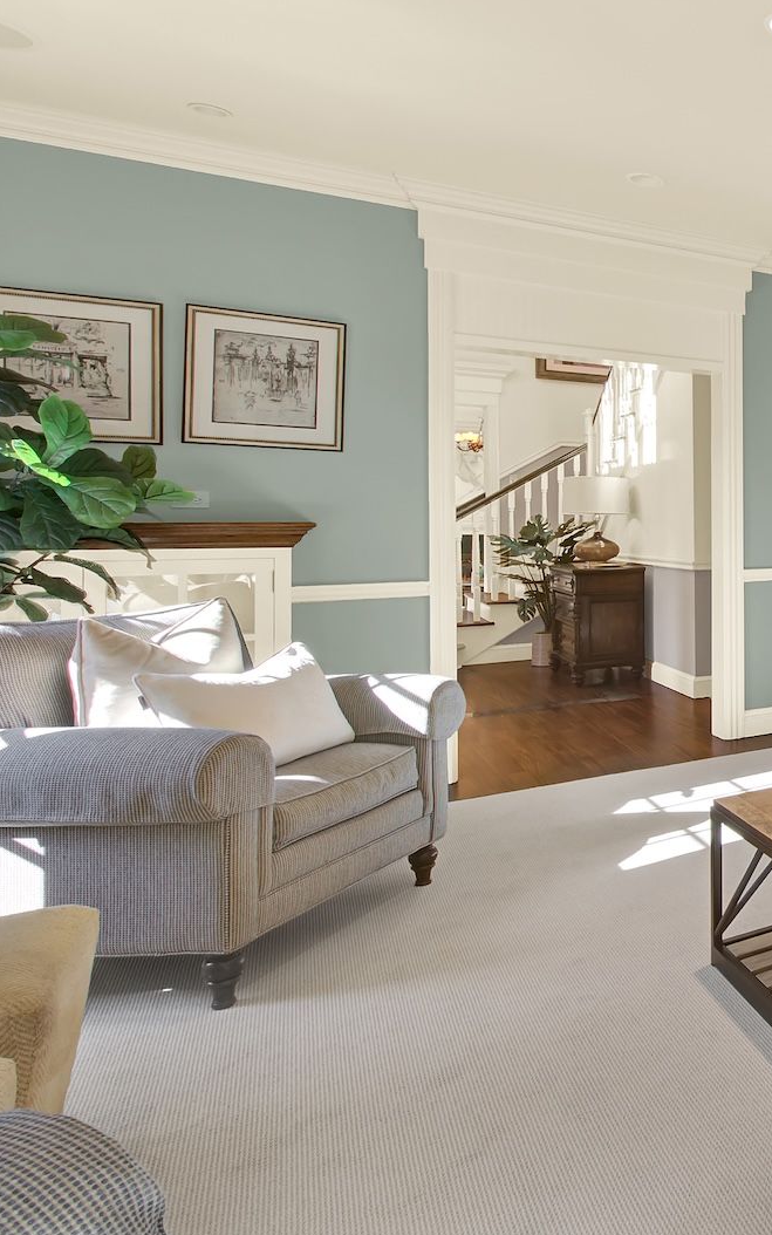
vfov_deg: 70.1
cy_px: 531
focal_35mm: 26
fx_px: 875
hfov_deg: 32.1
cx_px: 1064
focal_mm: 14
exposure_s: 1/15
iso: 100
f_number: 14
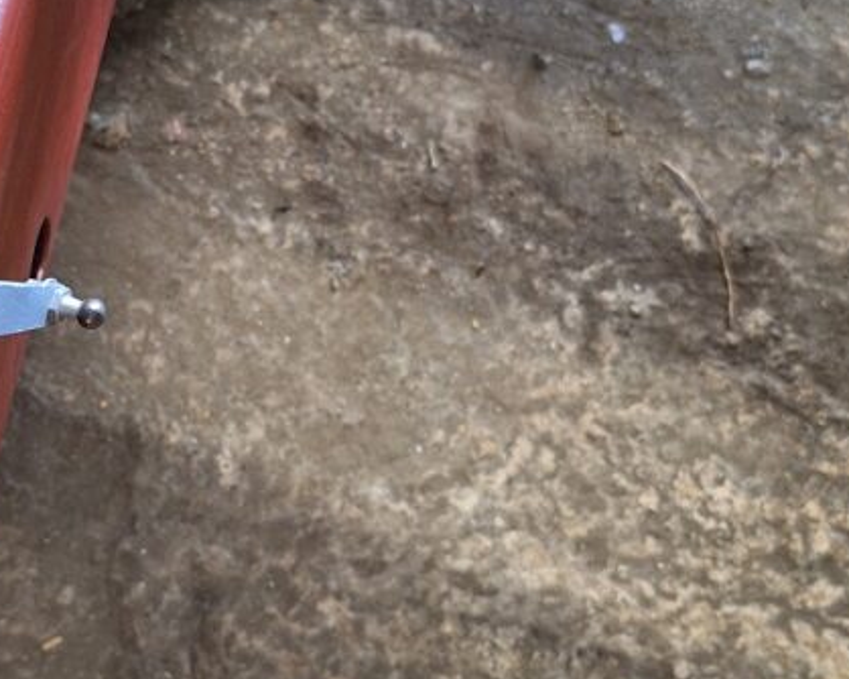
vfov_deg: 27.5
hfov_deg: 33.9
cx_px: 295
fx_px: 1381
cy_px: 279
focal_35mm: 55
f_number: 1.8
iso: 250
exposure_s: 1/25
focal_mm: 5.54
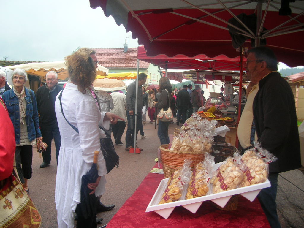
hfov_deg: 52.6
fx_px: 307
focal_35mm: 35
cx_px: 152
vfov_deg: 40.7
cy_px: 114
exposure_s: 1/39.6
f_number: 2.8
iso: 50
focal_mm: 5.8
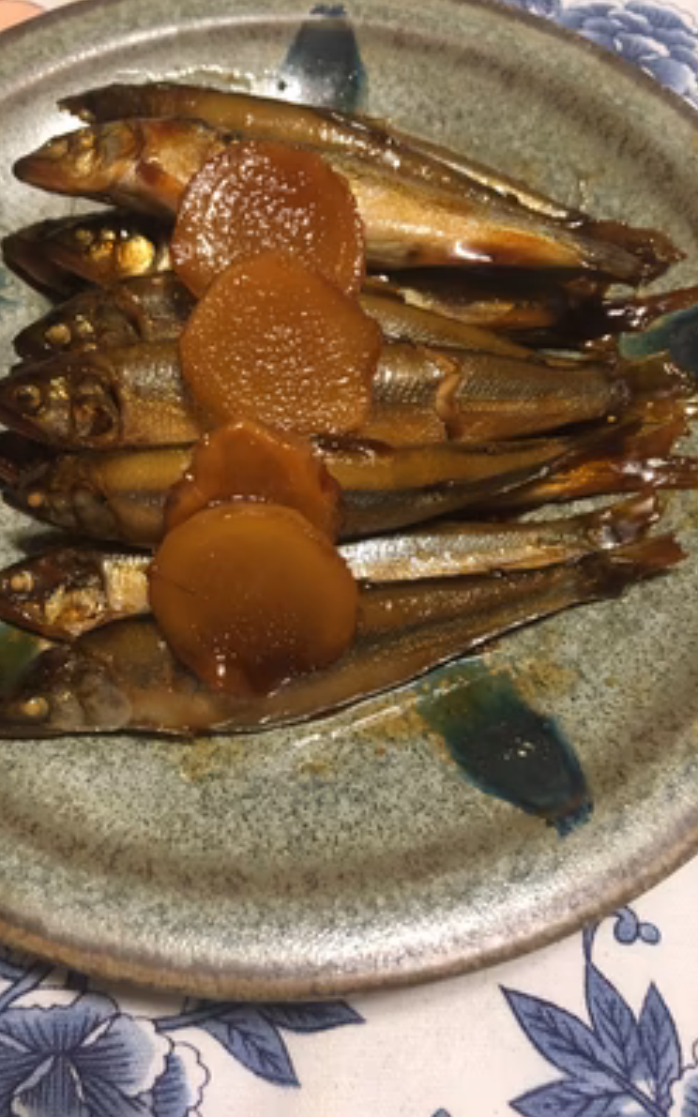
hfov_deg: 40.4
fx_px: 944
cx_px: 281
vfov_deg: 61.2
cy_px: 557
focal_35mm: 31
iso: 125
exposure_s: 1/30
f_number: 2.2
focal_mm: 4.15
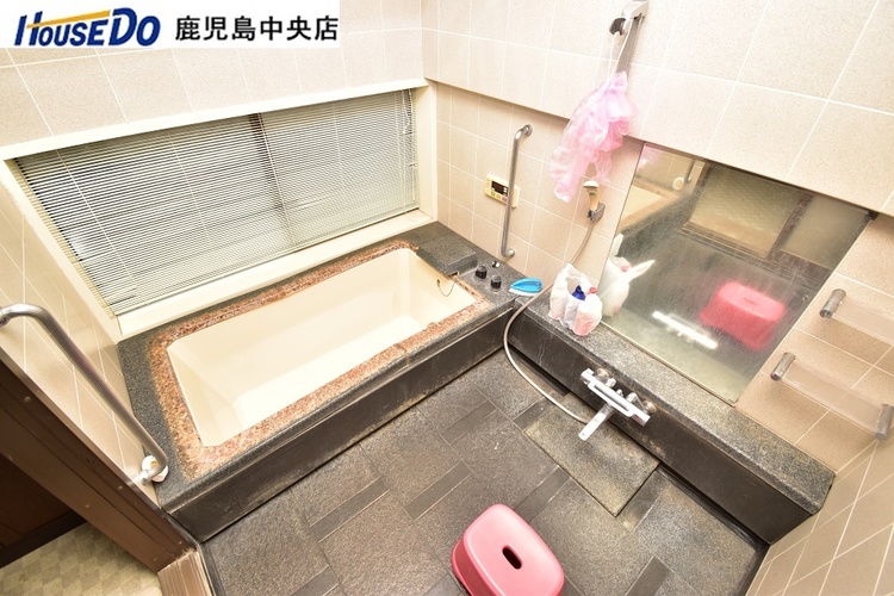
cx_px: 447
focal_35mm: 15
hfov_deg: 100.4
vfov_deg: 77.3
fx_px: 372
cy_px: 298
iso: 160
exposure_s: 1/60
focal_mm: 10
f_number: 4.5
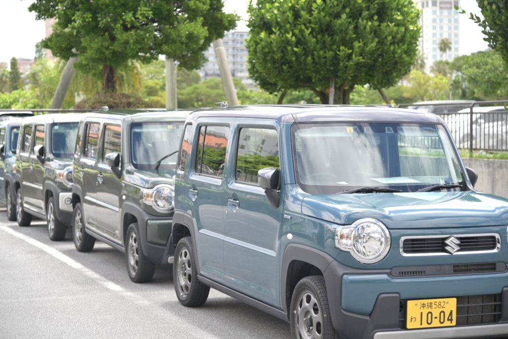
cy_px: 170
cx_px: 254
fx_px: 1058
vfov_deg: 18.2
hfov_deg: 27.0
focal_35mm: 75
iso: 100
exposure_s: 1/400
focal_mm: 75
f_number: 4
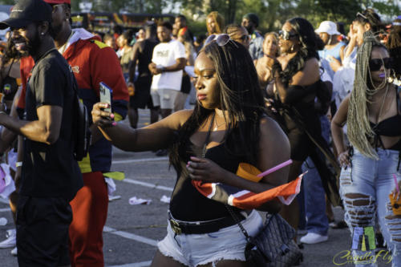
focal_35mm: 90
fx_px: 1002
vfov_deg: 15.2
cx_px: 200
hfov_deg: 22.6
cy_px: 134
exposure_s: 1/250
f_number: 5.6
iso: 400
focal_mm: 60
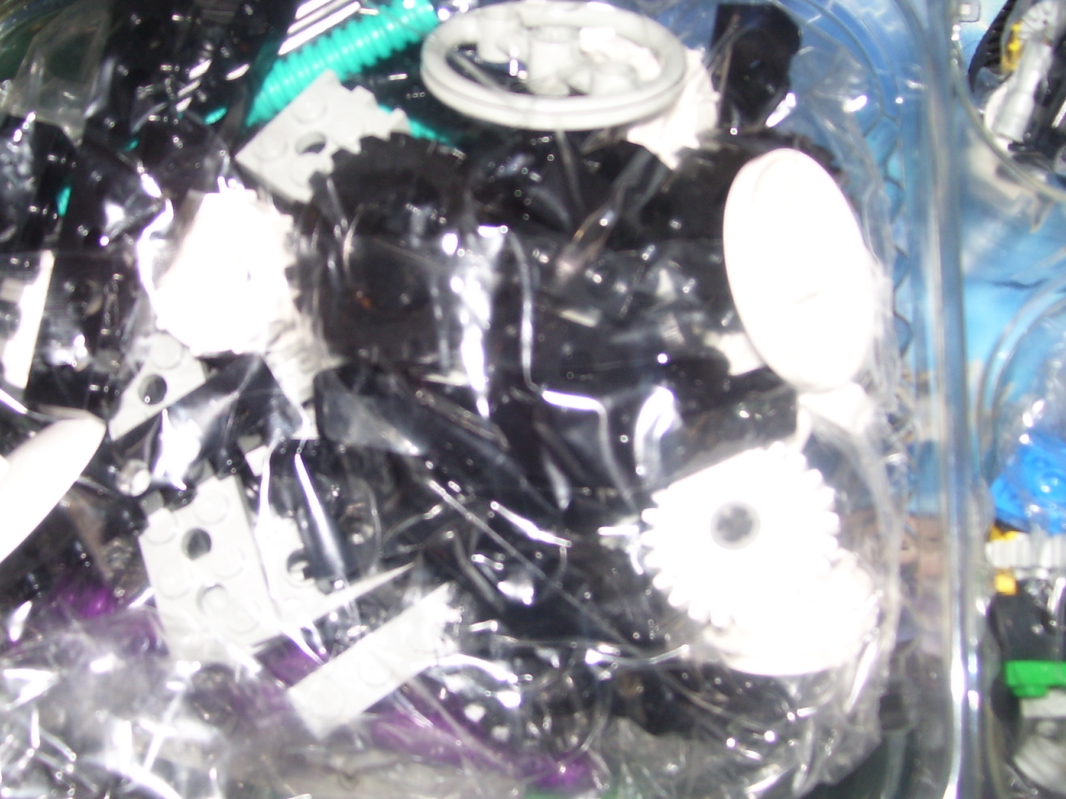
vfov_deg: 31.5
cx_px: 416
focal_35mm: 46
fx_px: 1416
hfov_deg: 41.0
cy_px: 394
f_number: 2.7
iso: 80
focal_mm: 6
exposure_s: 1/60
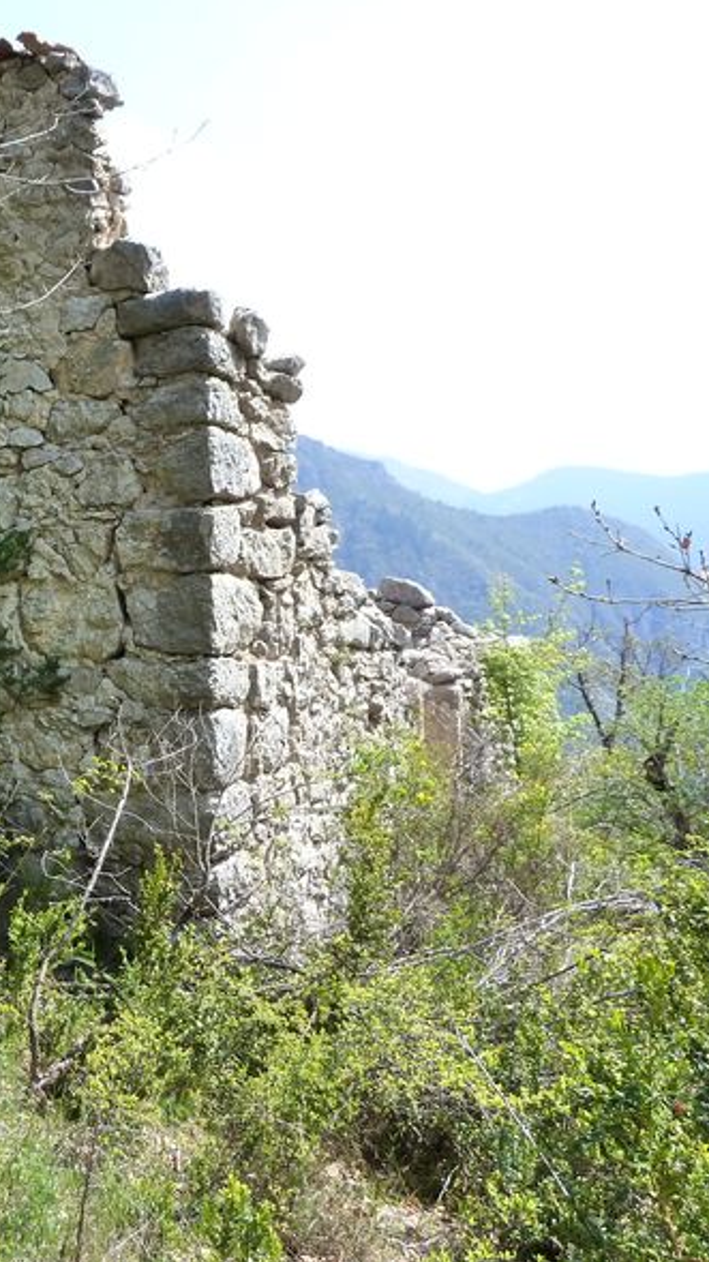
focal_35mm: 37
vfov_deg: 54.0
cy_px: 632
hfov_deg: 28.8
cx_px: -79
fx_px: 1237
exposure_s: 1/250
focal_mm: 4.1
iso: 200
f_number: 4
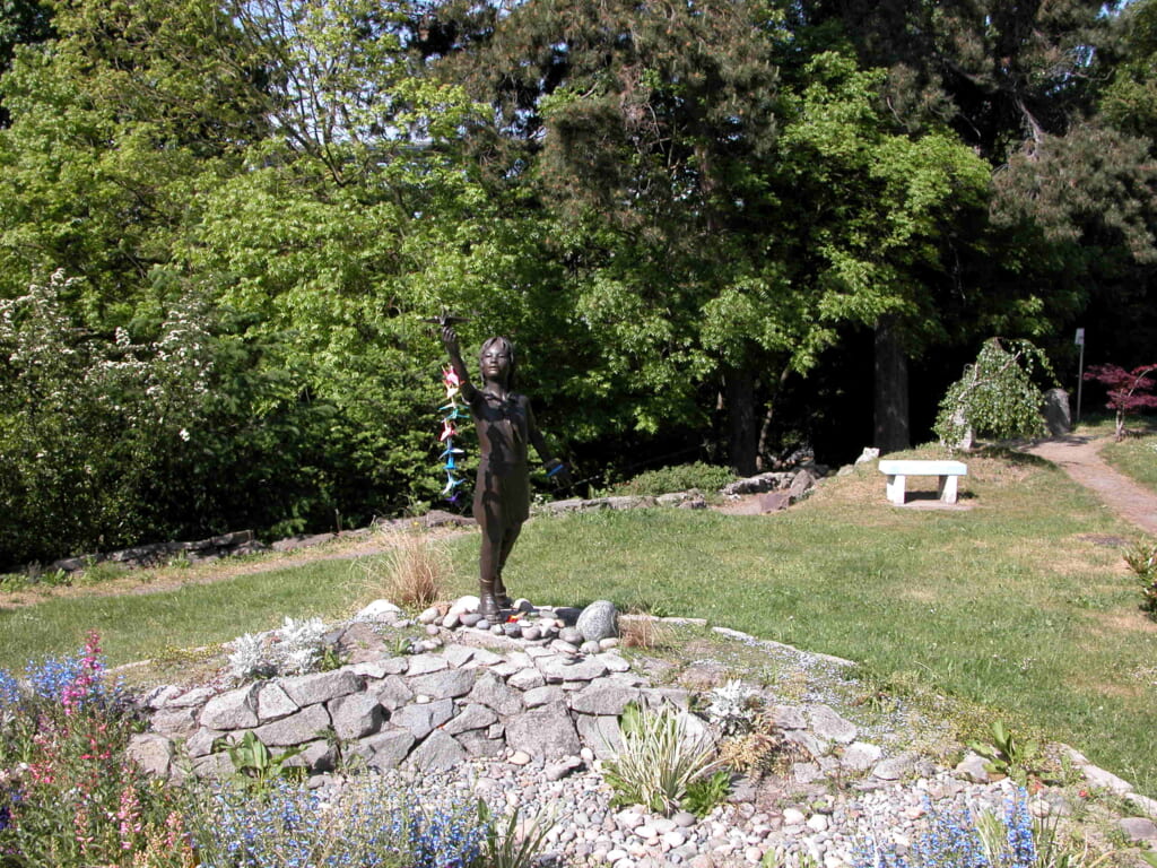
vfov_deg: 41.8
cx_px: 578
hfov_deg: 54.0
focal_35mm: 34
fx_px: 1136
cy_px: 434
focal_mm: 8.9
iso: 100
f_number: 5.6
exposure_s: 1/245
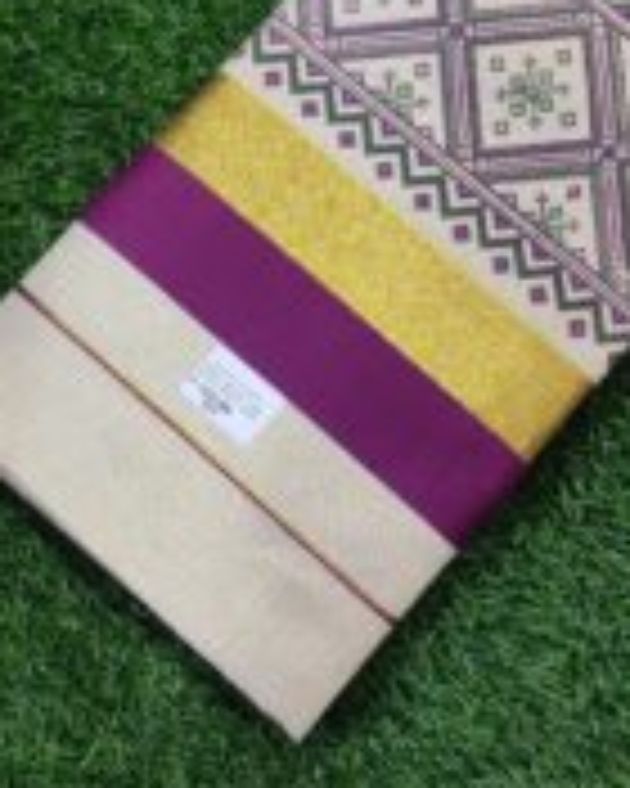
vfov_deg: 52.6
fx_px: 792
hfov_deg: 43.3
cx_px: 353
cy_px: 329
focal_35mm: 34
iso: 364
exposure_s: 1/33
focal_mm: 4.74
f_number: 1.79
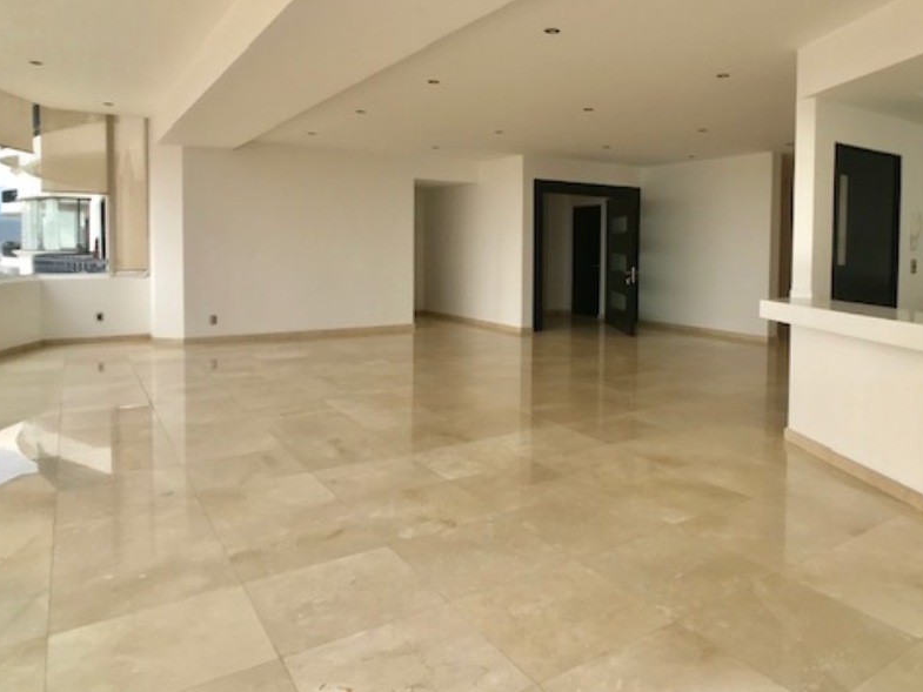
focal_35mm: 38
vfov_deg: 37.6
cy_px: 281
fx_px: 1013
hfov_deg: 48.5
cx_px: 577
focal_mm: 3.99
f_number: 1.8
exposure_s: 1/720
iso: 20
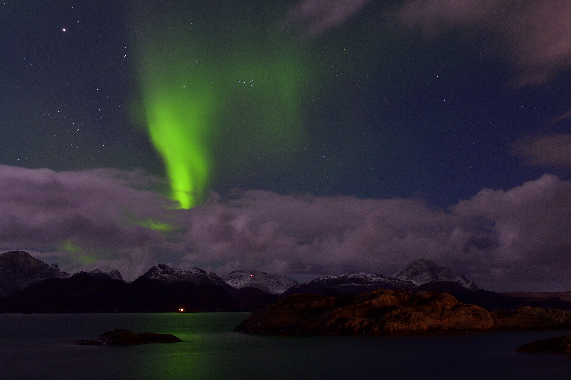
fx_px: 761
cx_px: 286
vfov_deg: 28.1
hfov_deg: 41.1
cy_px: 190
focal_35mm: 48
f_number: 5.6
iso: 640
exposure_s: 15
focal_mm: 32
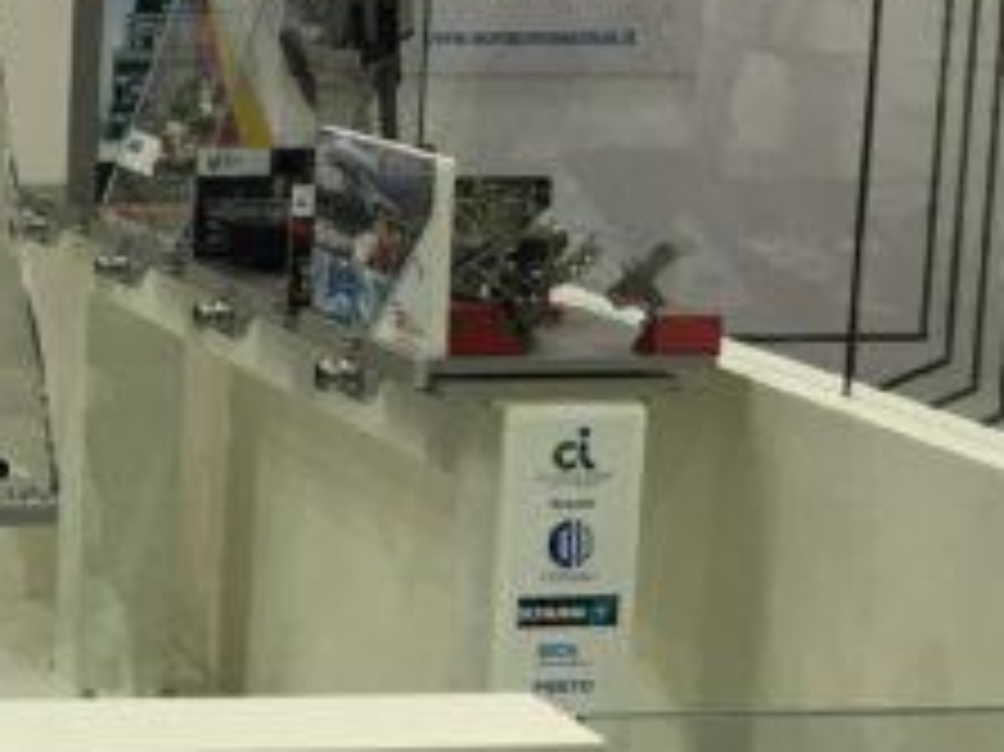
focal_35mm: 100
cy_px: 221
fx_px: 2899
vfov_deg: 14.7
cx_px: -486
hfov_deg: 17.7
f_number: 2.2
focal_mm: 4.15
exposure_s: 1/33
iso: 25
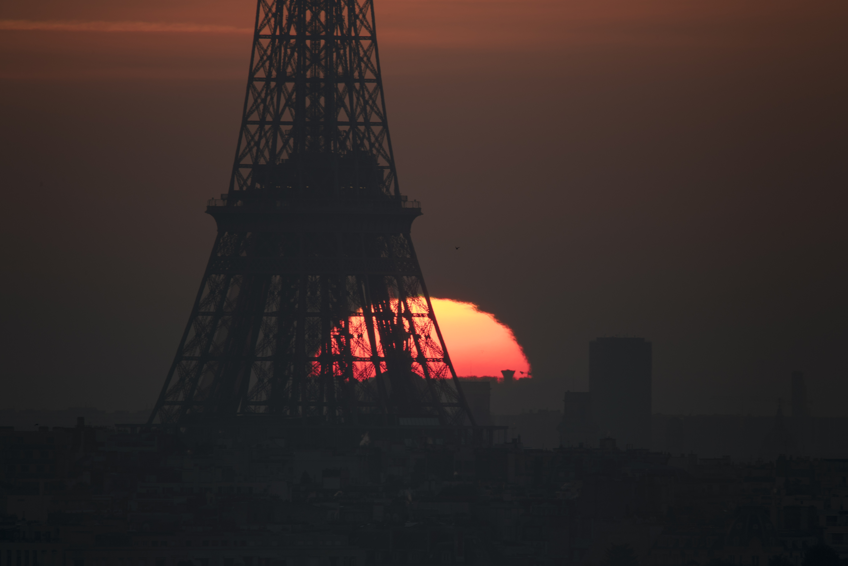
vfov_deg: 1.4
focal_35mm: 1000
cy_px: 283
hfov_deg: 2.1
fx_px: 23554
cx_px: 424
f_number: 13
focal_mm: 1000
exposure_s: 1/60
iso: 90
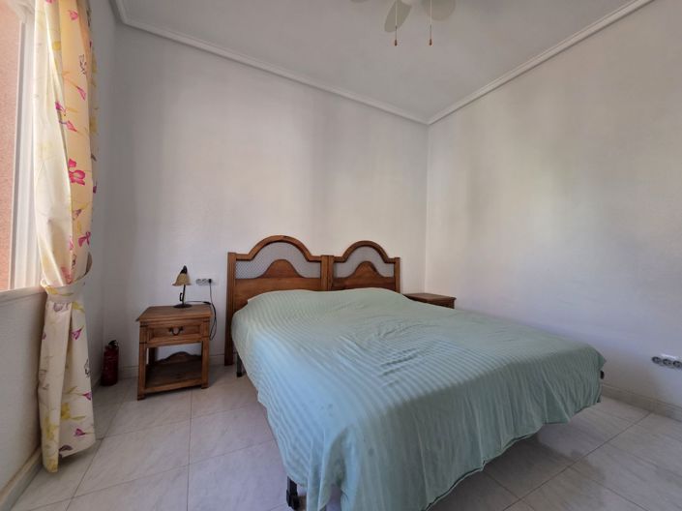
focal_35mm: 13
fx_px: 256
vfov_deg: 89.9
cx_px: 341
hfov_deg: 106.2
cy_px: 256
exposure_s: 1/100
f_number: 1.9
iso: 100
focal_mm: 2.2
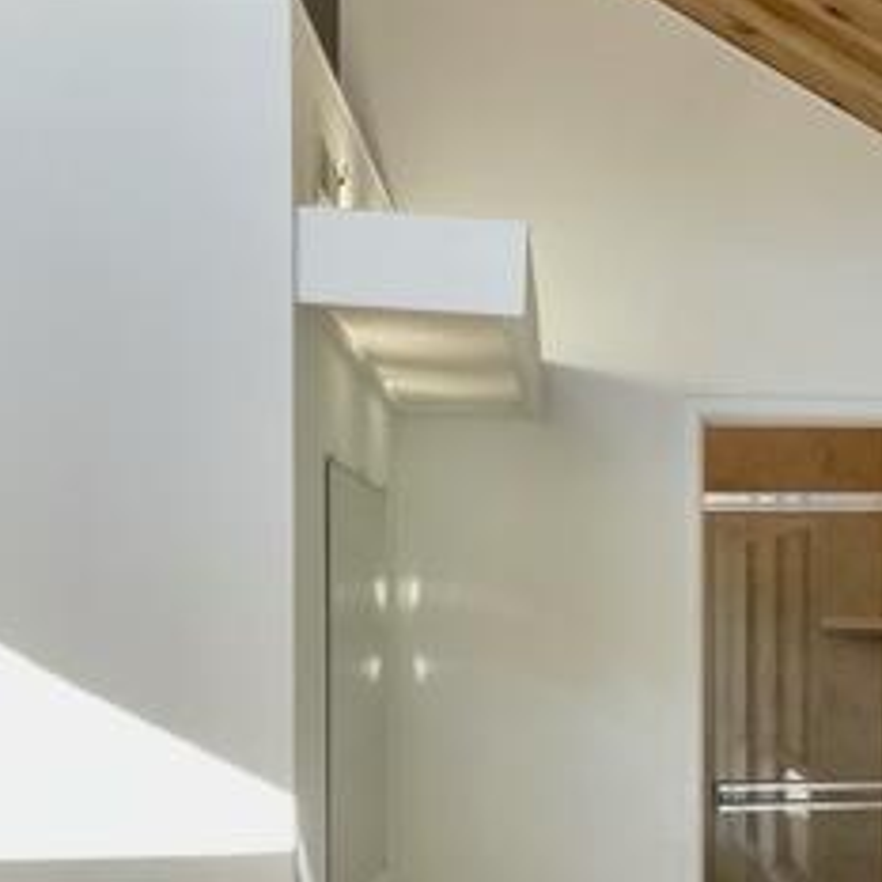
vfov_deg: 27.1
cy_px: 583
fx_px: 1816
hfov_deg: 26.5
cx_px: 776
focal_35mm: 63
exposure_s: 1/121
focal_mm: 4.2
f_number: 1.6
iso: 32
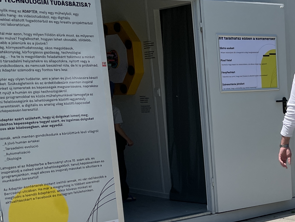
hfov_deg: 24.4
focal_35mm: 76
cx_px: 297
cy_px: 237
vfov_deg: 18.7
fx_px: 648
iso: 32
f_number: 1.6
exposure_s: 1/5291
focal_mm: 4.2
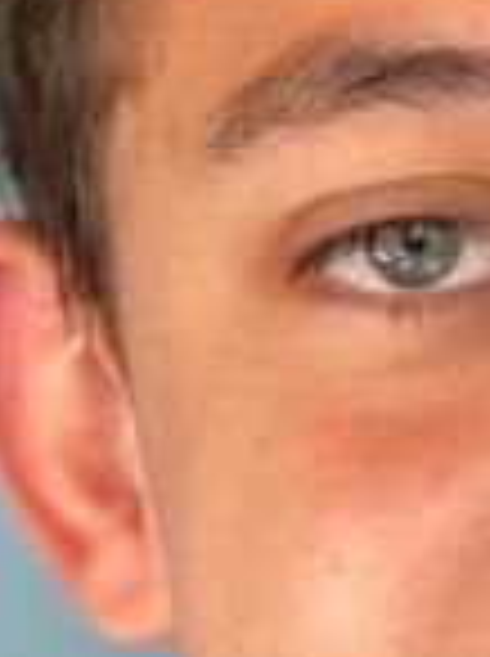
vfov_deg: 6.9
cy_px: 727
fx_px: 5414
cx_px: 692
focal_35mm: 286
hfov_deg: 5.1
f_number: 2
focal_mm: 6
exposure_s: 1/100
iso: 50
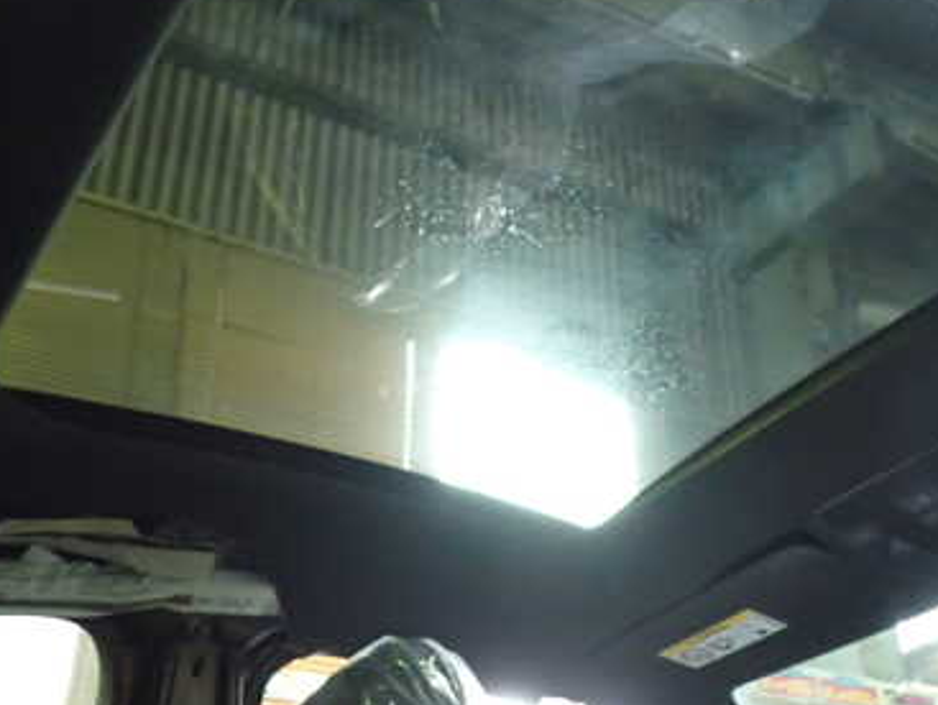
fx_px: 1329
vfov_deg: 29.4
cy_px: 209
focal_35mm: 49
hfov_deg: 38.8
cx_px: 532
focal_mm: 5.4
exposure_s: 1/30
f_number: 2.3
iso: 800
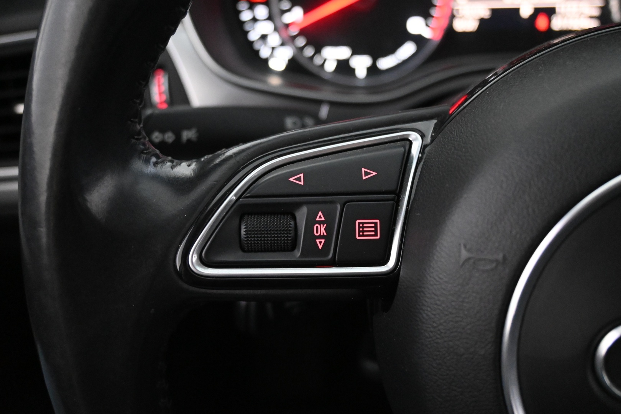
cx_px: 310
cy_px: 207
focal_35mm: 34
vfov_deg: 38.4
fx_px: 595
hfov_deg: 55.1
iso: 6400
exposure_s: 1/40
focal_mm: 23
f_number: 4.2
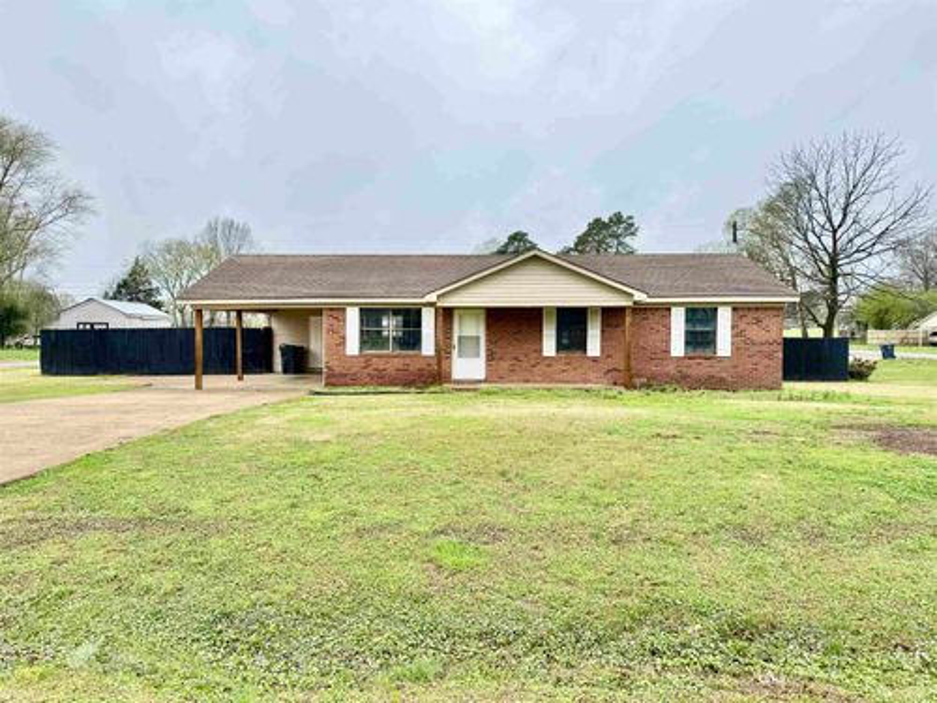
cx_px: 468
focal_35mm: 24
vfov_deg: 56.8
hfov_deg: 71.6
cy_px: 352
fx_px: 650
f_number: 1.78
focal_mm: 6.76
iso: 80
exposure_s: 1/1425
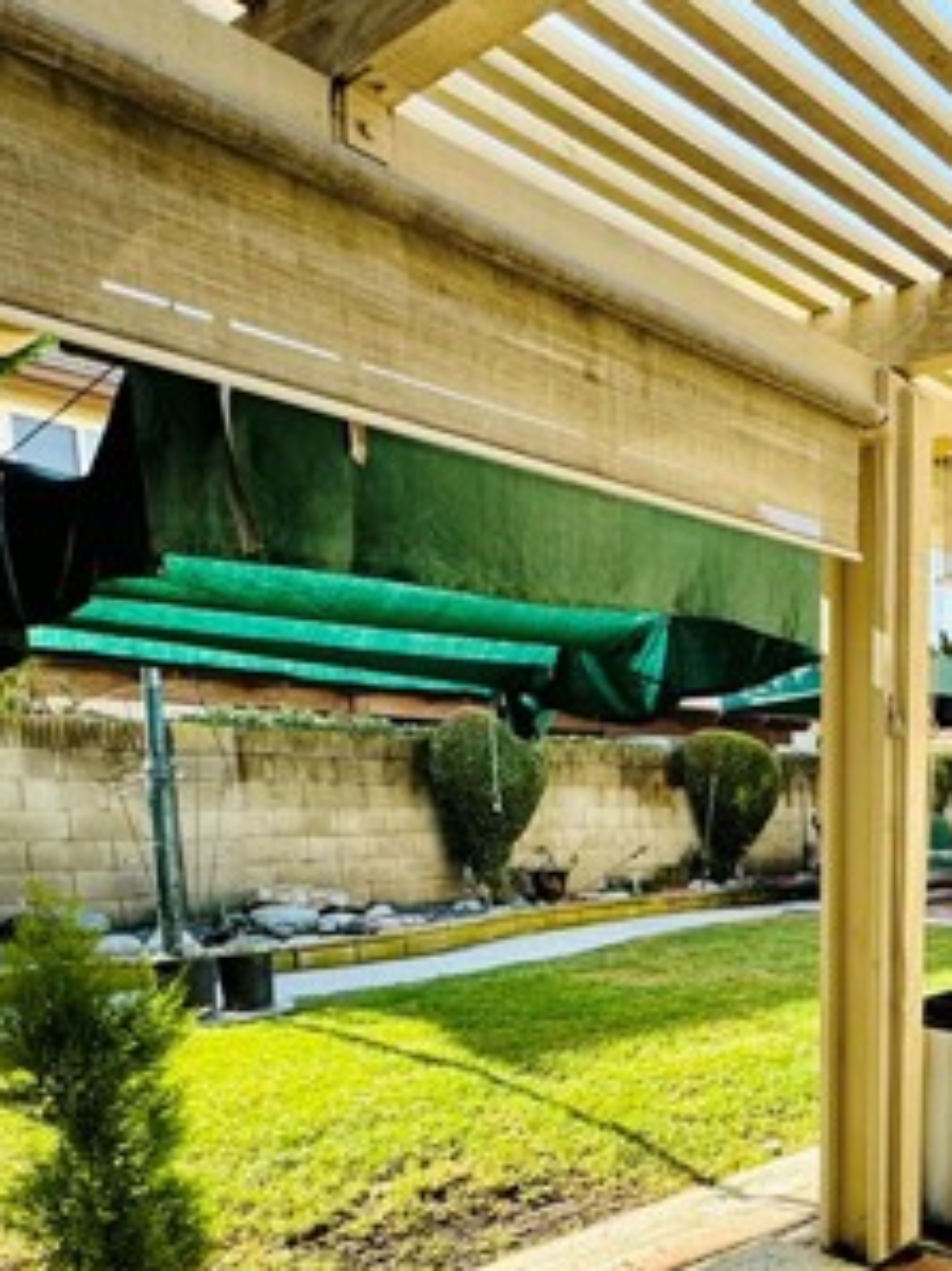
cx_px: 1007
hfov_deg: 39.6
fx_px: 1101
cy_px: 944
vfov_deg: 57.2
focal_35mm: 30
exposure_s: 1/325
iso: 40
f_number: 2.2
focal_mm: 2.22
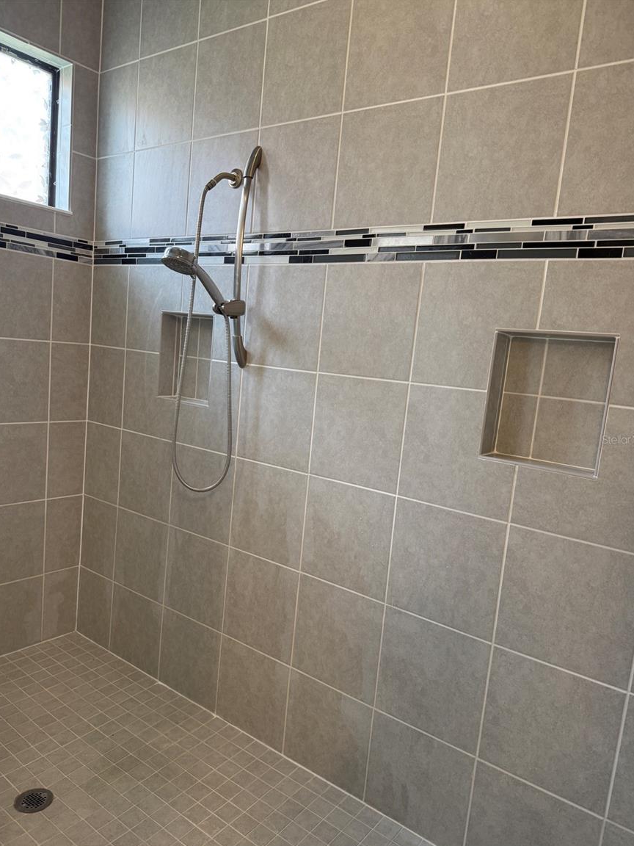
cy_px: 439
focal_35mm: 25
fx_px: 611
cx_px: 324
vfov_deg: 69.4
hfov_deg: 54.9
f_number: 1.78
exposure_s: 1/60
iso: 125
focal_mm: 6.76
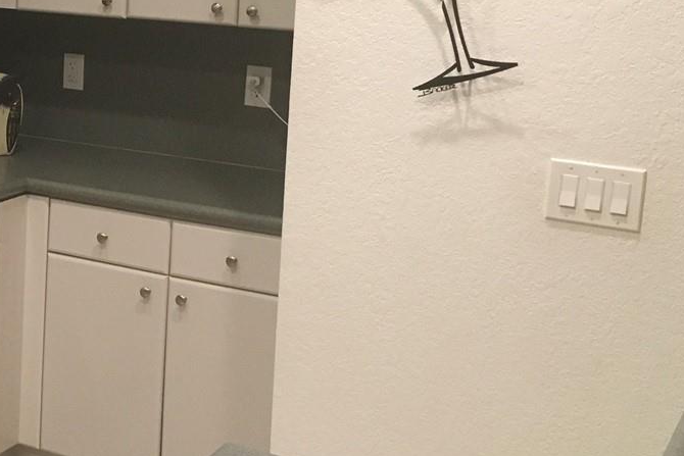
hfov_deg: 25.8
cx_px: -79
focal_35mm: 72
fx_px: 1368
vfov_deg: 18.7
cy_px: 85
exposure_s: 1/30
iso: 125
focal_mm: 4.15
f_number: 2.2
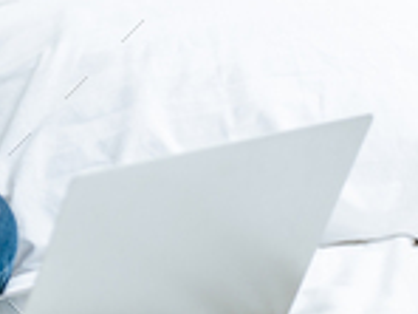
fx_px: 2318
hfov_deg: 10.1
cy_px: -66
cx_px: -79
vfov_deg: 7.7
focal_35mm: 192
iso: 200
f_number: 1.8
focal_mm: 50
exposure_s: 1/125
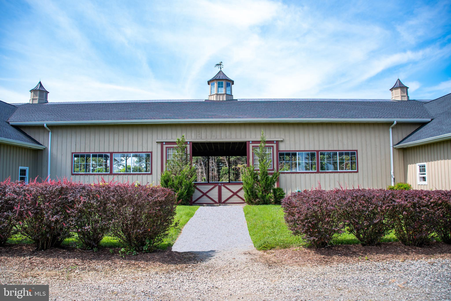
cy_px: 150
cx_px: 226
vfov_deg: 47.9
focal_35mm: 27
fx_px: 338
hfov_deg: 67.4
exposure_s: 1/400
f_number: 3.5
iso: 100
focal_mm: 18
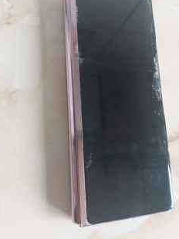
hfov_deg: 45.1
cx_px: 107
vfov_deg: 58.3
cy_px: 109
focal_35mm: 31
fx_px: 214
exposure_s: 1/100
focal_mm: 5.23
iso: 320
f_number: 1.8
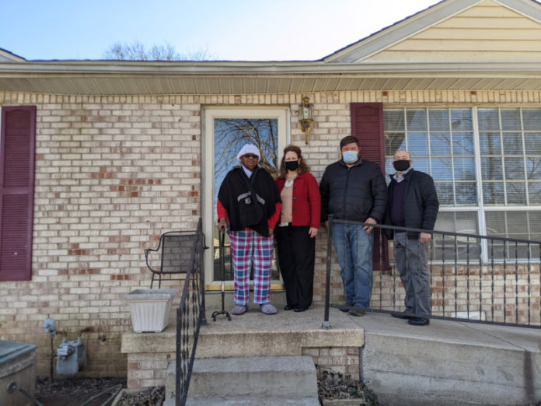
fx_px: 422
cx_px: 270
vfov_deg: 51.4
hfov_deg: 65.3
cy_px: 203
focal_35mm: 27
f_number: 1.8
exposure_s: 1/734
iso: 45
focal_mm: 4.44
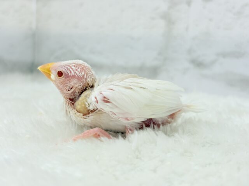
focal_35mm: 52
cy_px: 93
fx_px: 374
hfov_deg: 36.8
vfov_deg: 28.0
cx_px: 124
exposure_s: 1/50
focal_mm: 5.96
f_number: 1.6
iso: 40
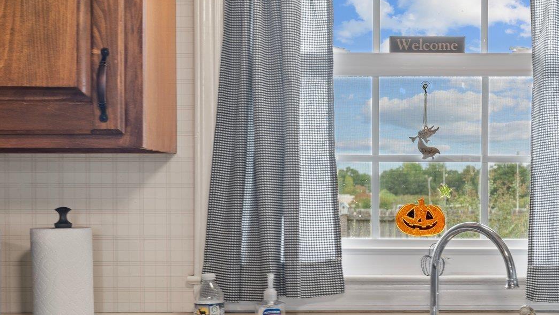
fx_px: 1067
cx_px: 445
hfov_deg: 28.7
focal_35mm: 72
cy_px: 223
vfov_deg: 16.7
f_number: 8
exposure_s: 1/1.67
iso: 320
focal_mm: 35
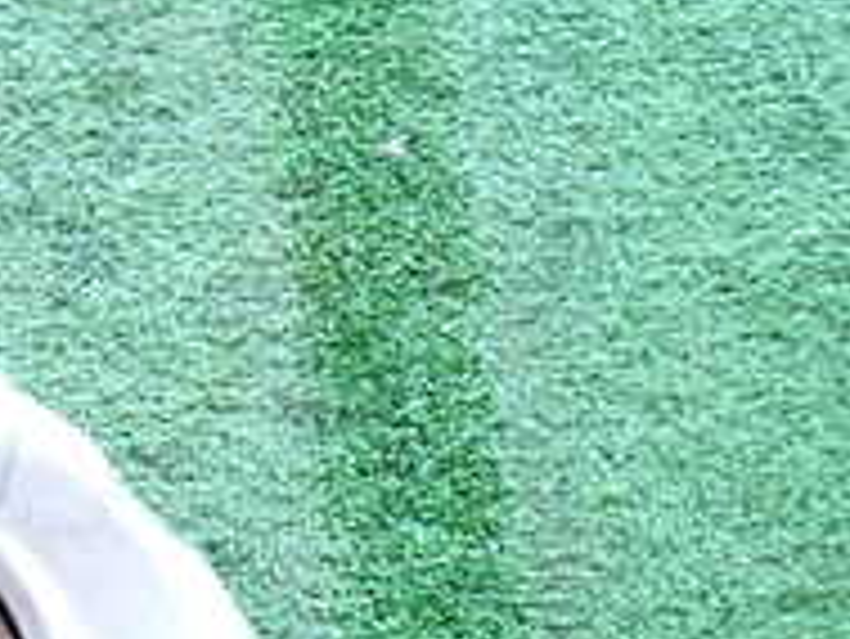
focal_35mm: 89
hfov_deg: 19.5
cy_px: 630
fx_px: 2187
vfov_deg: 16.3
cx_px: -382
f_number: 2.2
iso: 200
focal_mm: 5.05
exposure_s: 1/40
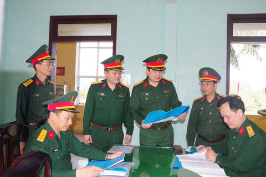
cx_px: 133
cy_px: 88
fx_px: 229
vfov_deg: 42.3
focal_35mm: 31
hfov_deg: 60.3
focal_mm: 21
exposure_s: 1/125
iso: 1600
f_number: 6.3
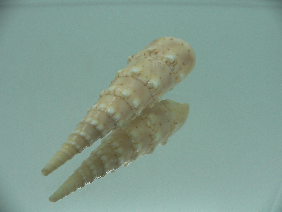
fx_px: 285
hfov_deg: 52.6
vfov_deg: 40.7
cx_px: 141
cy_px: 106
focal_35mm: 35
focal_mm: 4.6
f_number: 2.8
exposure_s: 1/80
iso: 80
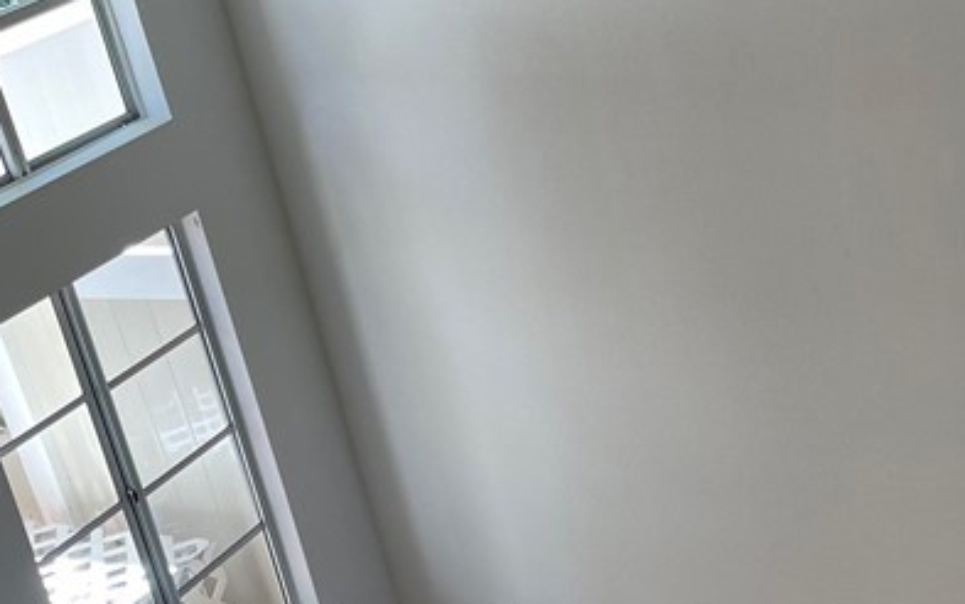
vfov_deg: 18.8
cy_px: 150
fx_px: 1815
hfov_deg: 27.0
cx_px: 1093
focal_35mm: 69
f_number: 1.6
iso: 50
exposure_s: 1/120
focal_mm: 5.1
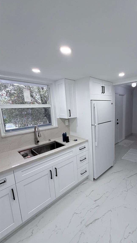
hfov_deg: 64.6
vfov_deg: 99.4
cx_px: 95
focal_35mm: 16
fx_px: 103
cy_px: 123
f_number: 2.2
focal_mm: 2.22
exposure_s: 1/120
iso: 125
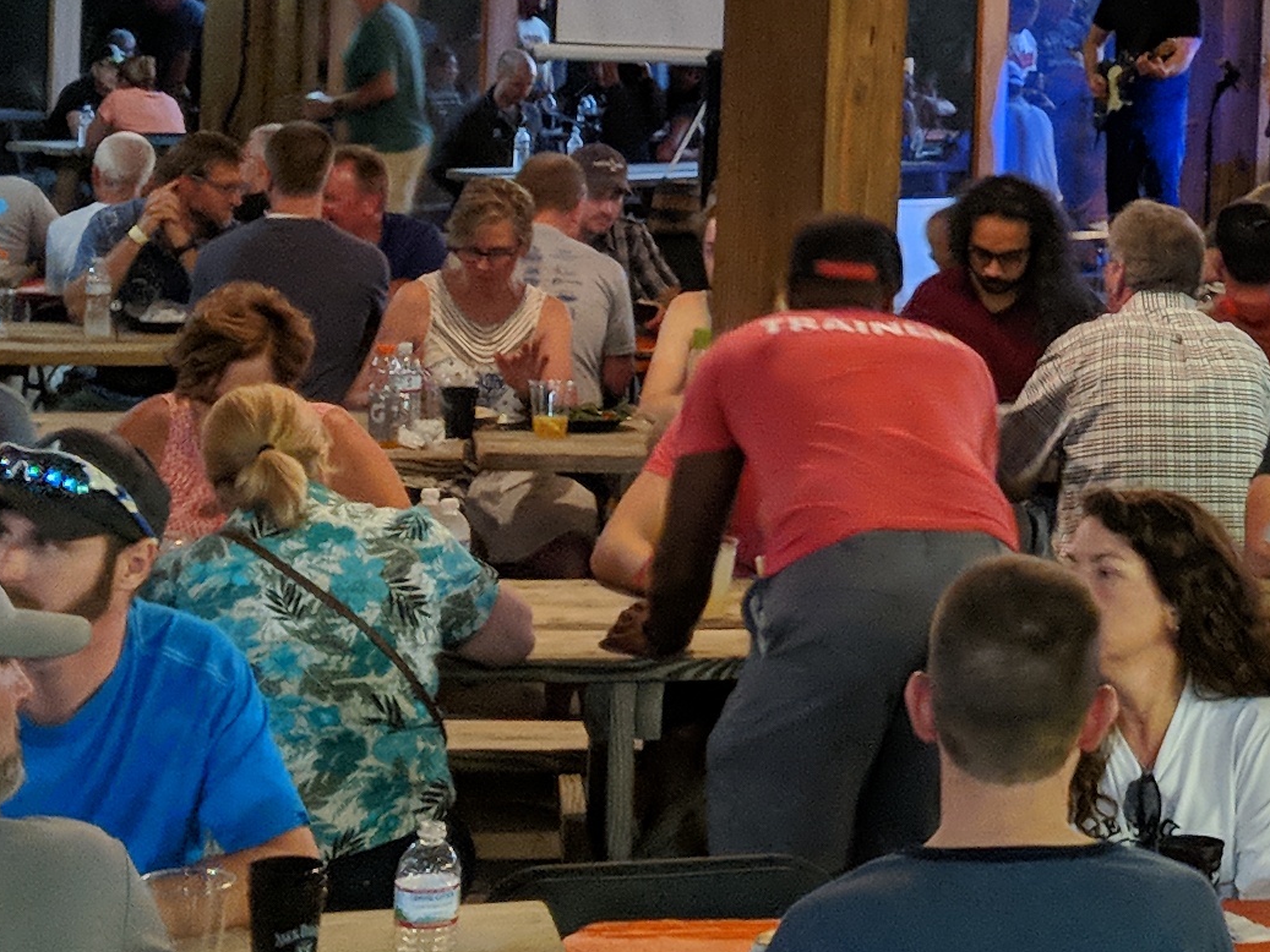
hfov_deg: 18.3
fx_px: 3853
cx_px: 1239
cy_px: -50
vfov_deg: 13.8
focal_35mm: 105
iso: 182
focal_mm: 4.44
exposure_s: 1/30
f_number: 1.8
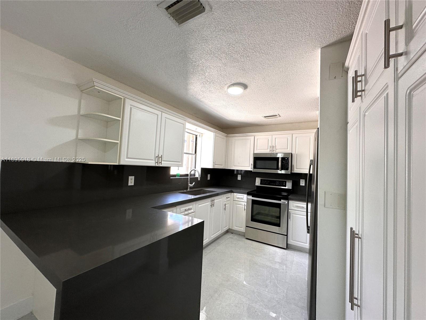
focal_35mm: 14
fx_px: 172
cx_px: 213
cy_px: 160
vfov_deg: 85.7
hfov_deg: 102.1
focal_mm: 2.22
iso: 125
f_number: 2.2
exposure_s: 1/120
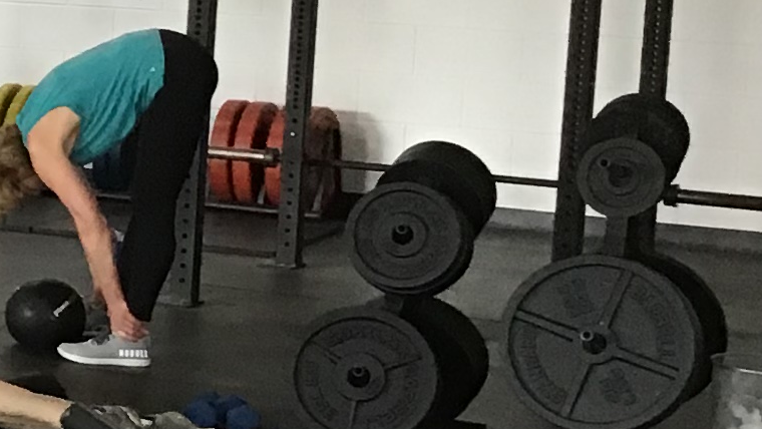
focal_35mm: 145
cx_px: -872
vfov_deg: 8.4
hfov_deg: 12.6
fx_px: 2931
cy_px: 114
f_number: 2.4
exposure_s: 1/30
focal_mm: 3.3
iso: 80
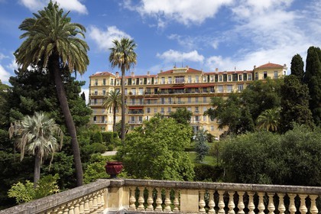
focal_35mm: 34
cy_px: 107
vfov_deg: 38.9
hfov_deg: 55.8
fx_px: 303
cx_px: 160
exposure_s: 1/320
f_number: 13
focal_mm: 34
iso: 200
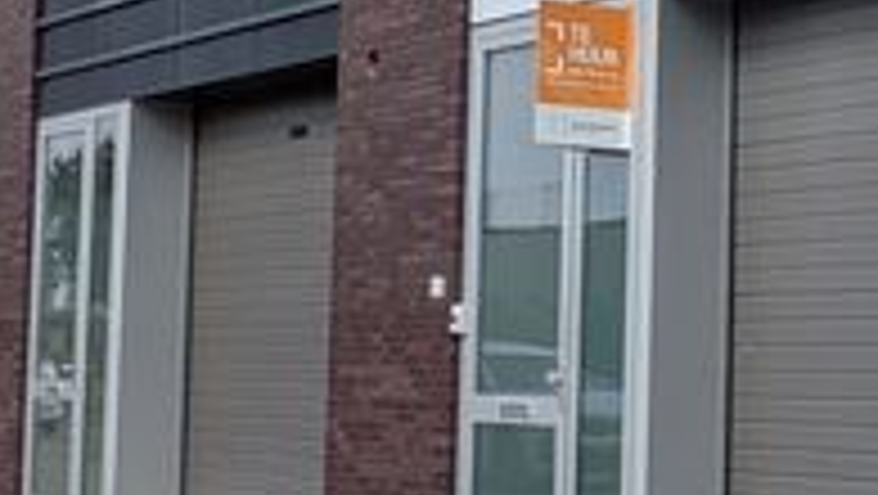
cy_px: 288
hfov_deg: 25.0
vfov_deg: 15.1
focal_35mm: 80
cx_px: 914
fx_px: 1864
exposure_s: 1/2237
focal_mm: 1.83
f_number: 2.2
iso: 50
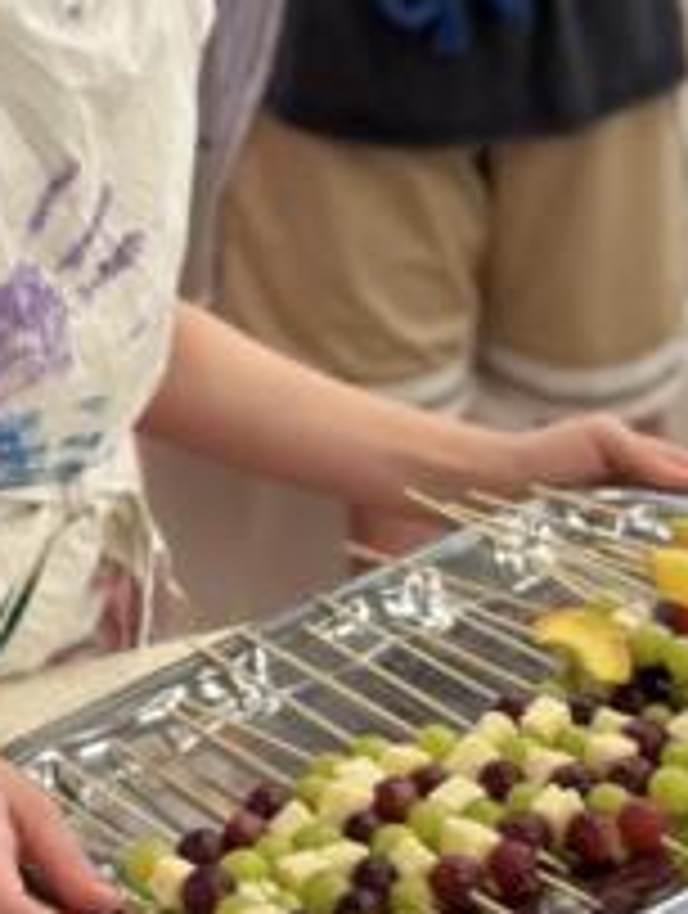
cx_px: 348
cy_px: 189
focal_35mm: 118
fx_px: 3117
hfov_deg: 12.6
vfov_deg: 16.5
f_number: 1.78
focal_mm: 6.86
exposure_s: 1/141
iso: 80
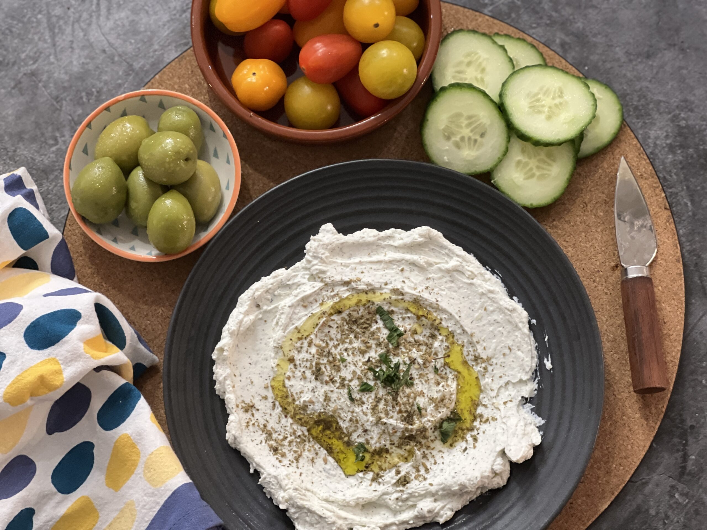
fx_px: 1573
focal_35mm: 77
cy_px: 265
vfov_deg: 19.1
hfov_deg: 25.3
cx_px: 354
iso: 320
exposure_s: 1/20
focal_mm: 9
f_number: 2.8
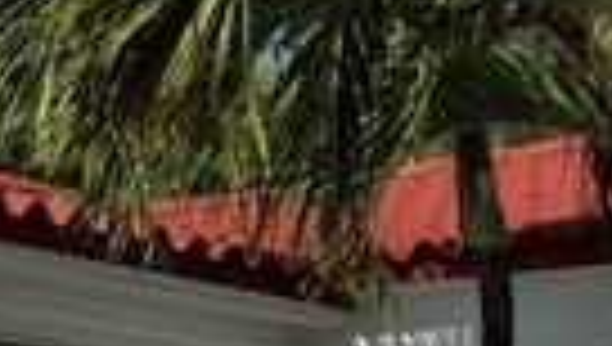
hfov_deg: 10.9
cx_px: -189
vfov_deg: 6.2
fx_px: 3121
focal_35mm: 192
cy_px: 708
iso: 64
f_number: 1.78
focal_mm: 6.76
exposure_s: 1/12500
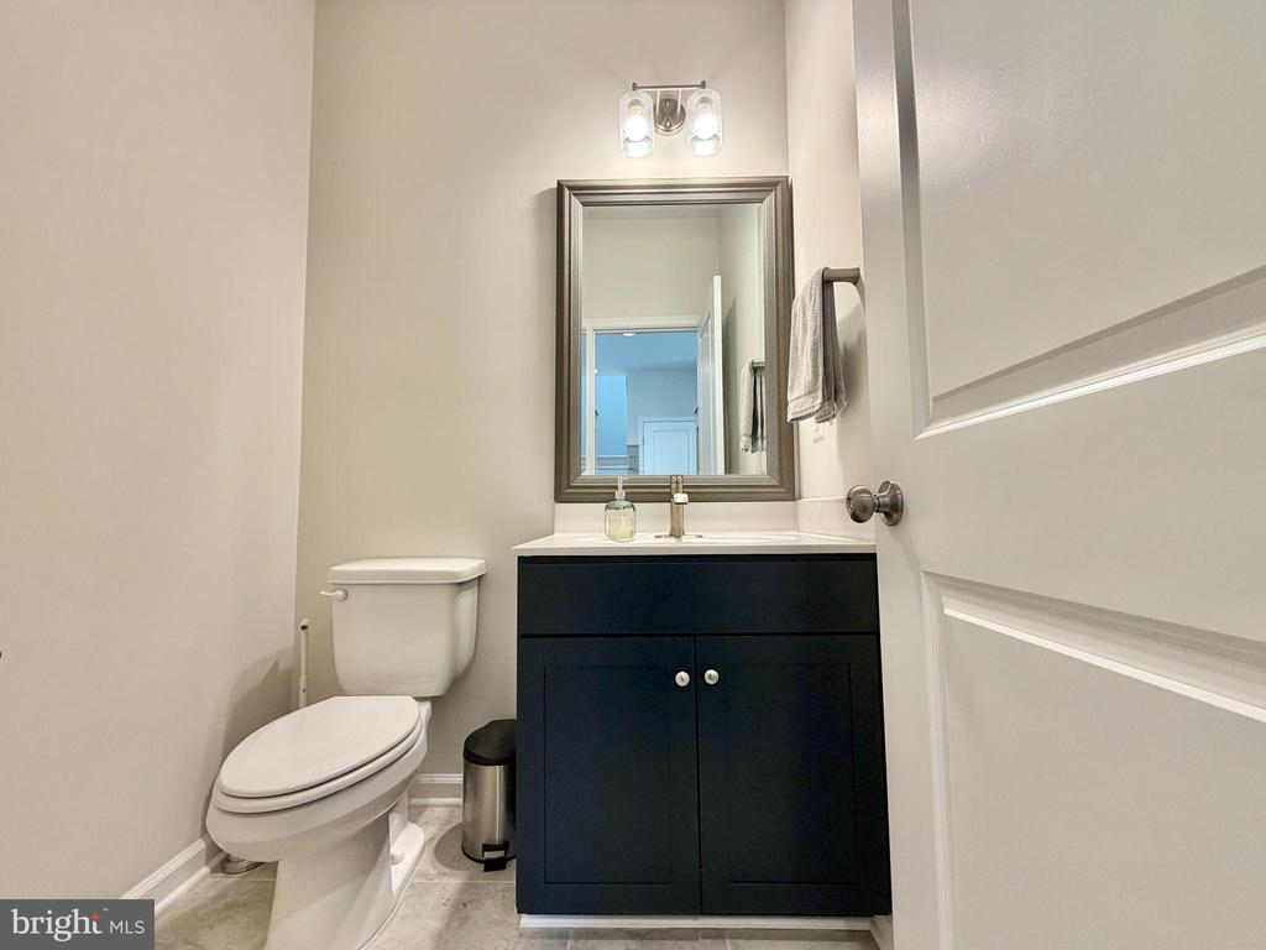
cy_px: 475
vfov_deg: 85.7
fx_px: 512
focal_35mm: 14
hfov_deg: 102.1
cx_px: 633
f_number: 2.2
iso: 160
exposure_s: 1/60
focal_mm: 2.22
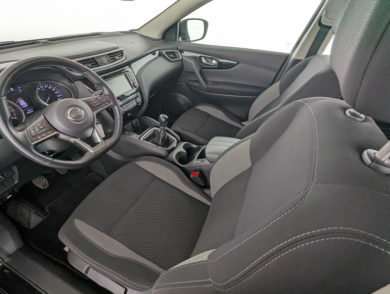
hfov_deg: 94.4
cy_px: 147
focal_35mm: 16
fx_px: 181
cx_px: 195
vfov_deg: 78.2
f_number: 2.2
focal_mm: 2.35
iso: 66
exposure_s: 1/52.3
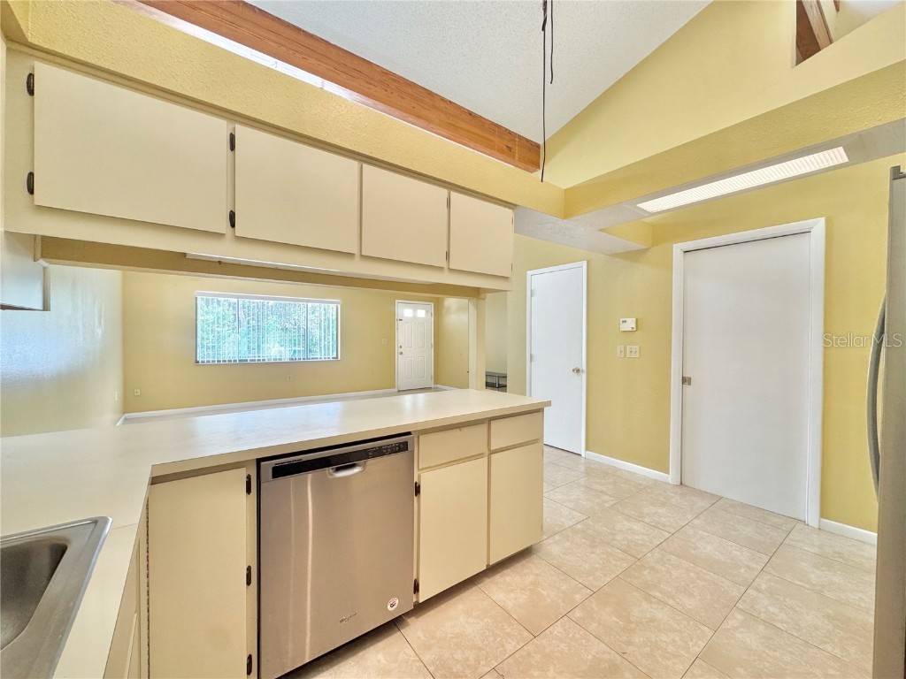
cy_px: 340
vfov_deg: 85.7
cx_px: 453
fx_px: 366
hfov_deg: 102.1
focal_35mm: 14
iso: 200
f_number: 2.2
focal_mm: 2.22
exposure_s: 1/120
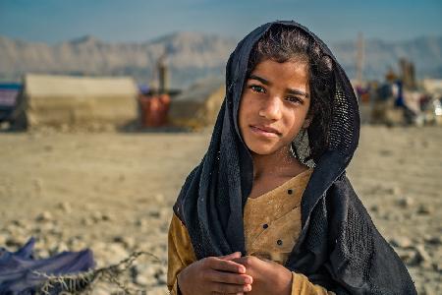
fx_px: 651
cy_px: 148
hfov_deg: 37.5
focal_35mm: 53
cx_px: 221
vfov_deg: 25.5
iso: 200
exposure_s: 1/2700
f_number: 2.8
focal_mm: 35
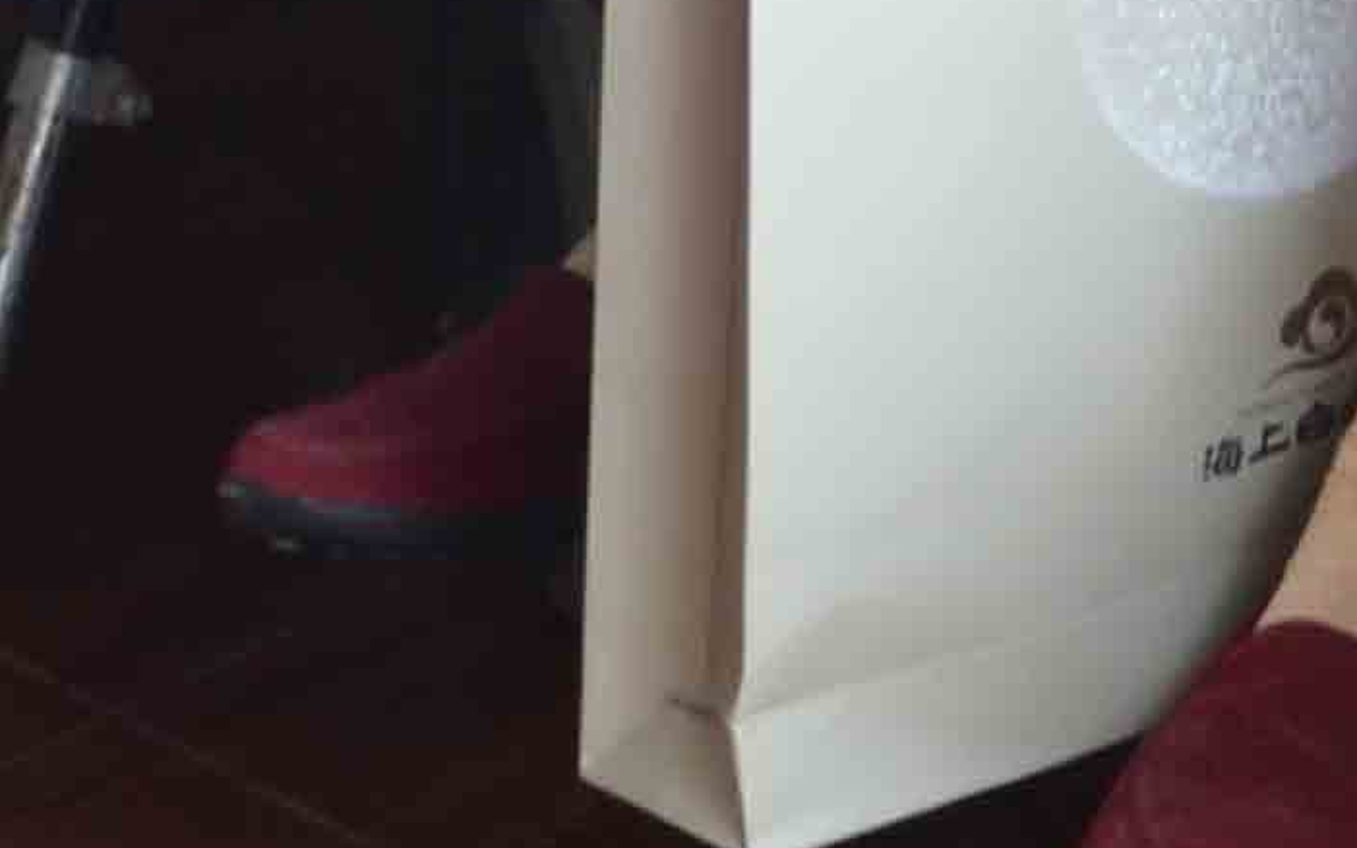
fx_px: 8727
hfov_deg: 8.3
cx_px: 2971
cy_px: -2074
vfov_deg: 5.1
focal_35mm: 236
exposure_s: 1/60
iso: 400
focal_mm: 22
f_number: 4
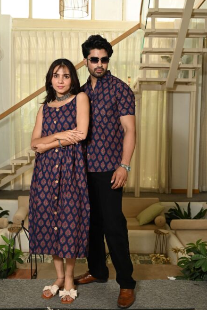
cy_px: 154
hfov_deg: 33.4
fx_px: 345
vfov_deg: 48.5
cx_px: 101
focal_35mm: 40
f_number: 5
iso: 320
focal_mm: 39
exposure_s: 1/160
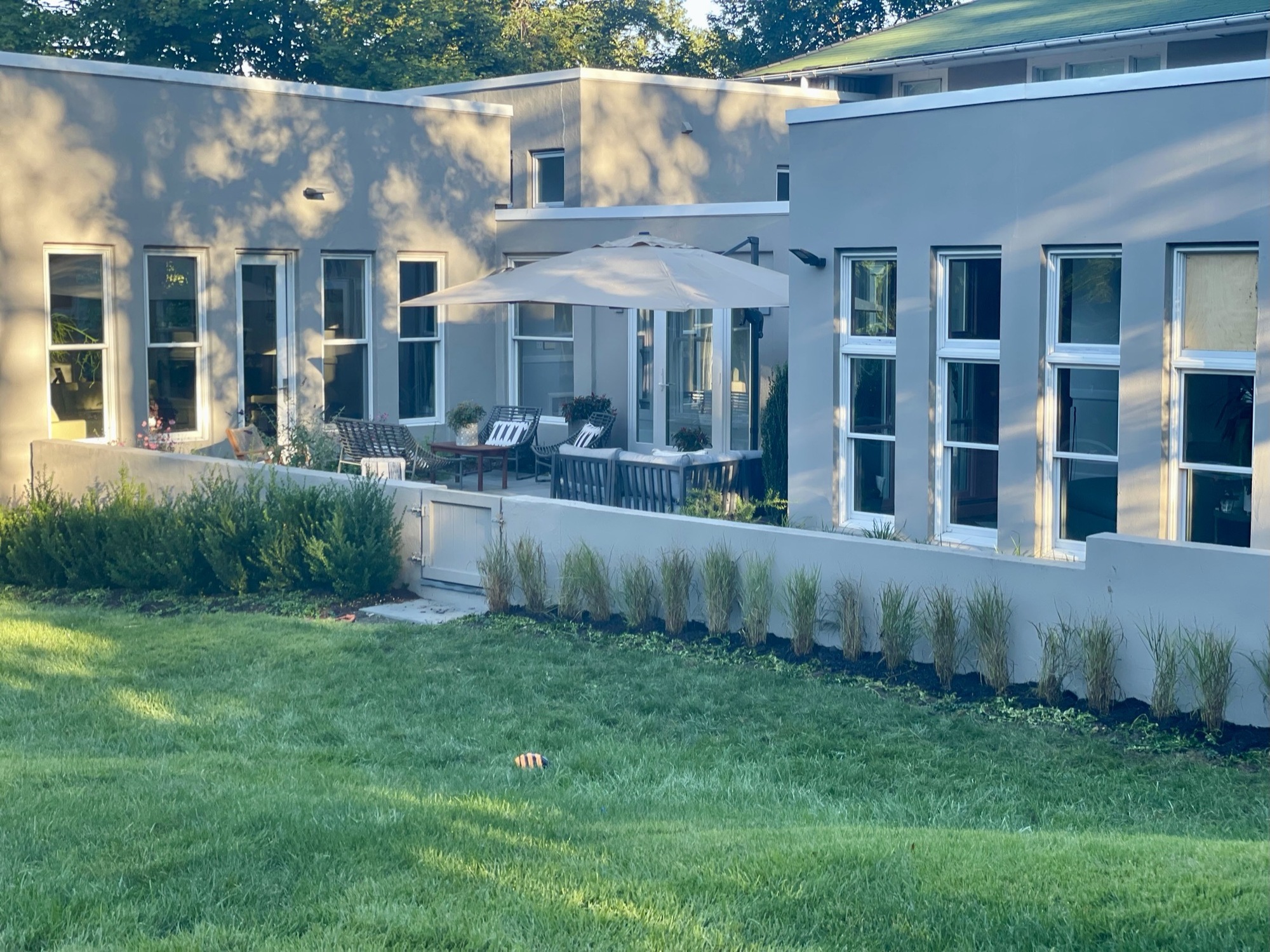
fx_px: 1907
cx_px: 635
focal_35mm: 52
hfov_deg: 36.8
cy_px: 476
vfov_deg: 28.0
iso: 32
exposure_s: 1/122
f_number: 2
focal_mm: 6
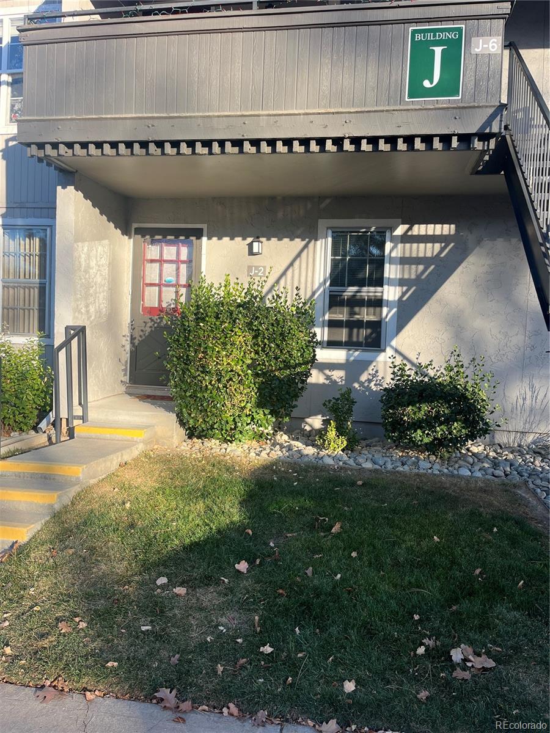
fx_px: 551
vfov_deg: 67.3
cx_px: 275
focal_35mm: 26
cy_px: 366
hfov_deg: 53.1
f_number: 1.6
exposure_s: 1/787
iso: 50
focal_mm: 5.1
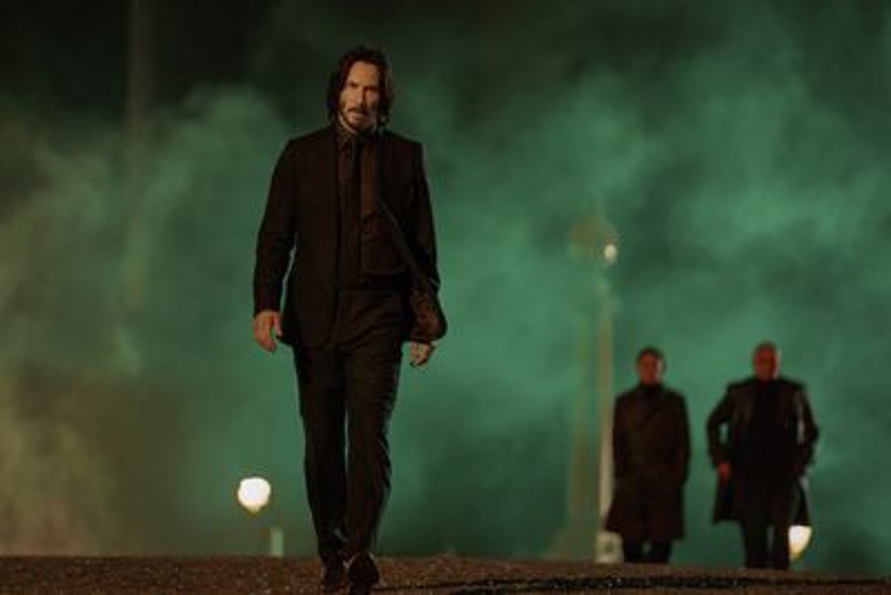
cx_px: 446
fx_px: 4630
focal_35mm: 187
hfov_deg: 11.0
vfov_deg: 7.4
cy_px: 298
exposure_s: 1/200
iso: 2000
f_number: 2.8
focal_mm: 187
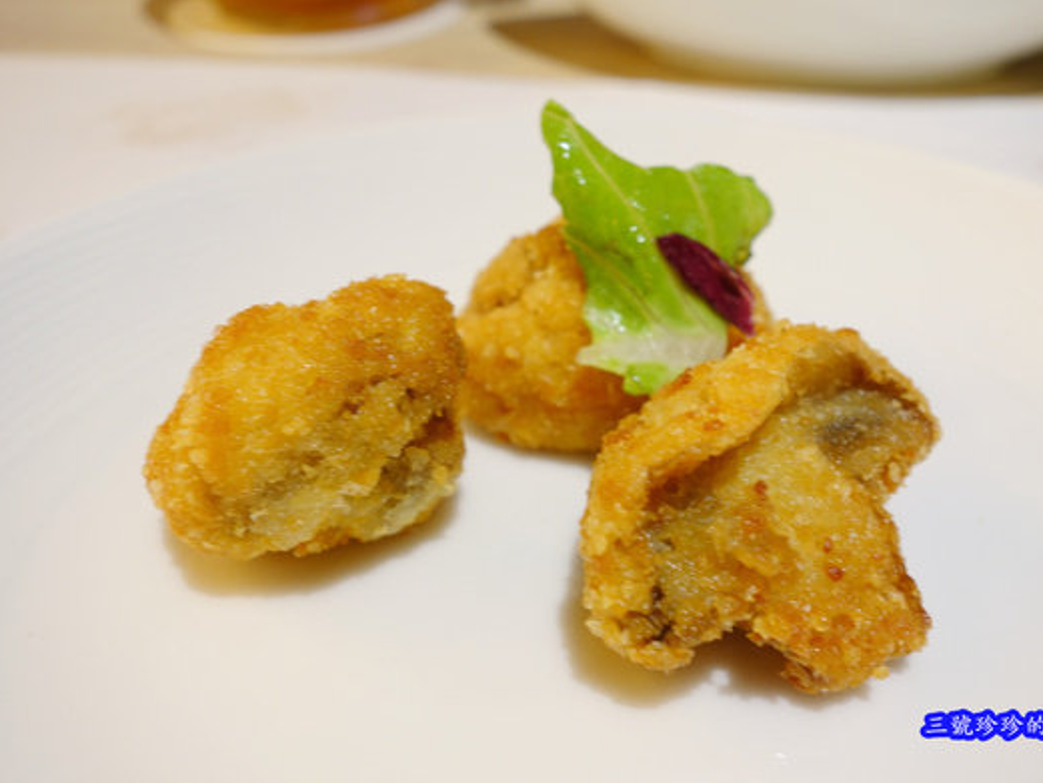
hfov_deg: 58.2
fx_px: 934
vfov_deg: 45.5
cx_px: 581
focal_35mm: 31
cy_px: 384
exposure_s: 1/4
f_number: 4
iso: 160
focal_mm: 10.4
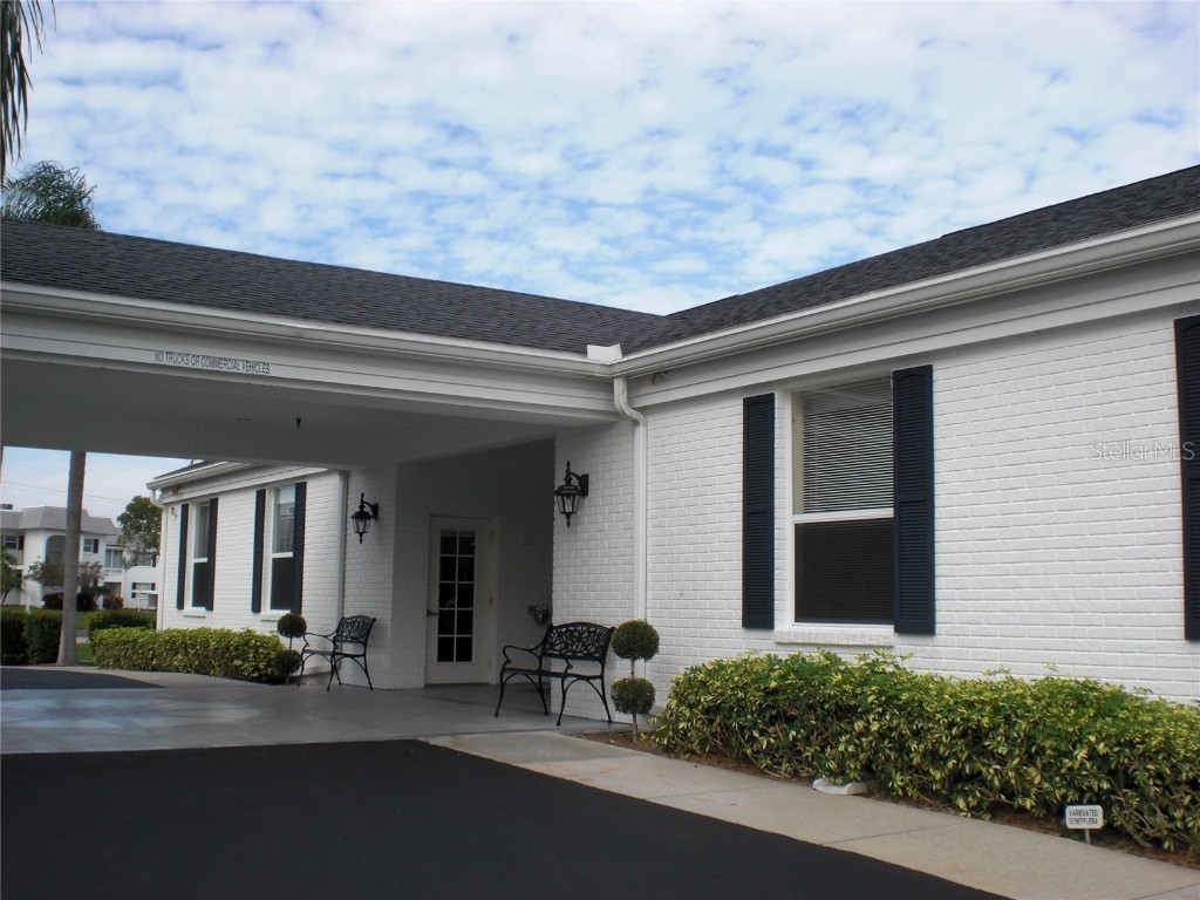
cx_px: 600
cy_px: 450
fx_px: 1317
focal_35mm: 38
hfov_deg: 49.0
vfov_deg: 37.7
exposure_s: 1/250
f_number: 5.6
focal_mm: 6.3
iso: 64
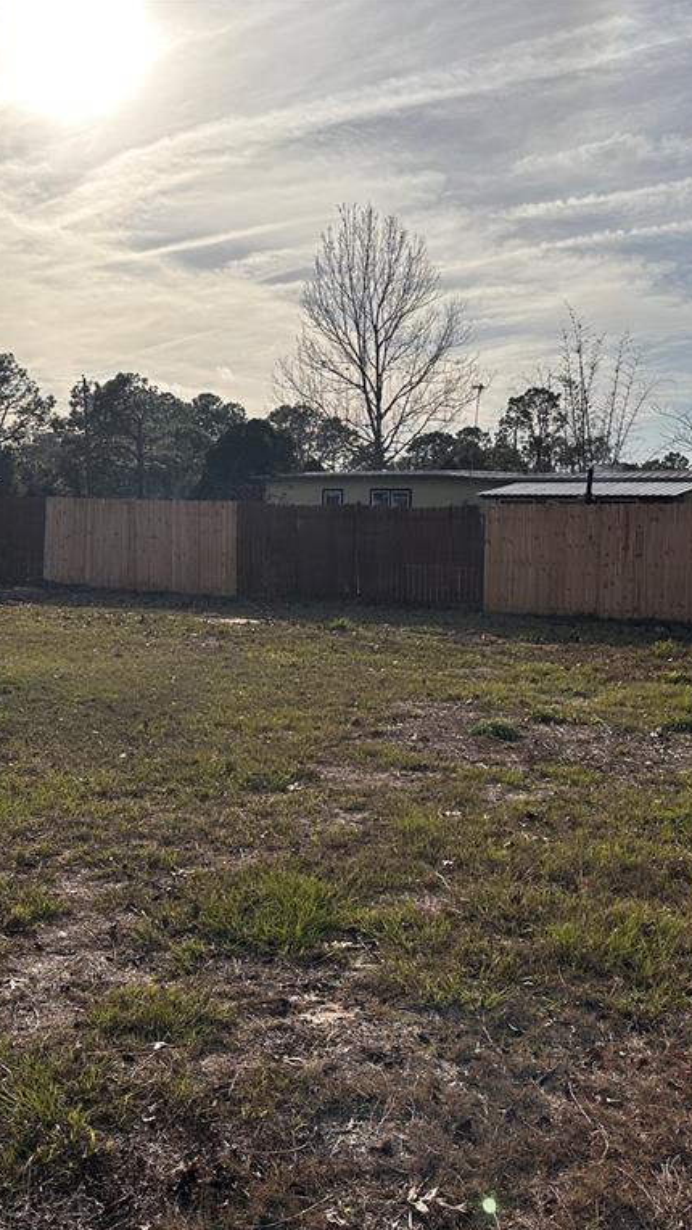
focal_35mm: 35
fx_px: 1142
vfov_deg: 56.6
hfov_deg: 33.6
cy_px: 614
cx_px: 274
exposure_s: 1/10753
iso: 80
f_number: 1.78
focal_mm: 6.86
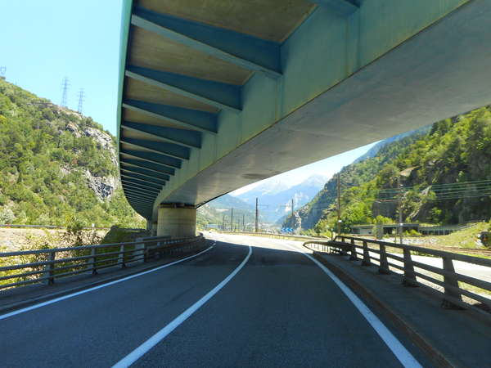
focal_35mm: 25
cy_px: 184
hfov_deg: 69.4
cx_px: 246
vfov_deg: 54.9
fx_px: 355
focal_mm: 4.5
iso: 80
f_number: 3.7
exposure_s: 1/200
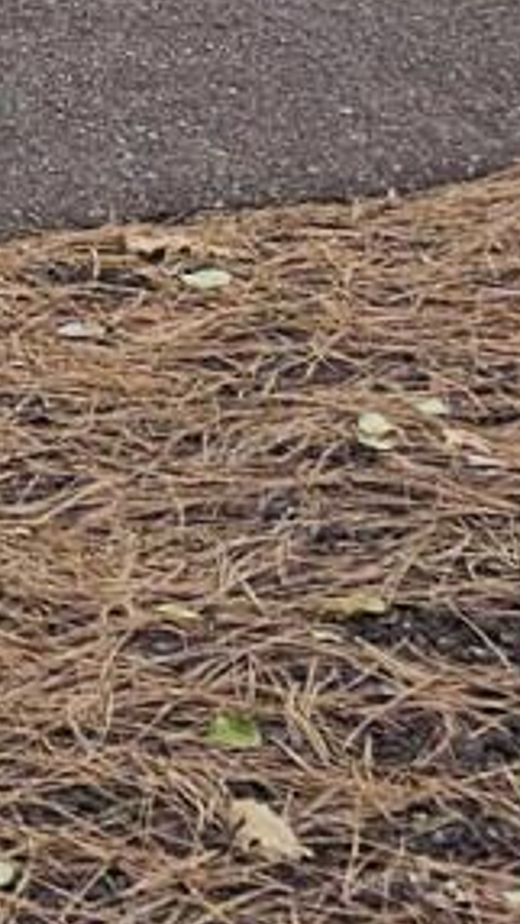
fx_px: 4287
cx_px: -1198
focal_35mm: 175
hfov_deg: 6.2
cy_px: -998
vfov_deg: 11.0
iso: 10
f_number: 1.7
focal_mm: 6.3
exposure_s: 1/162
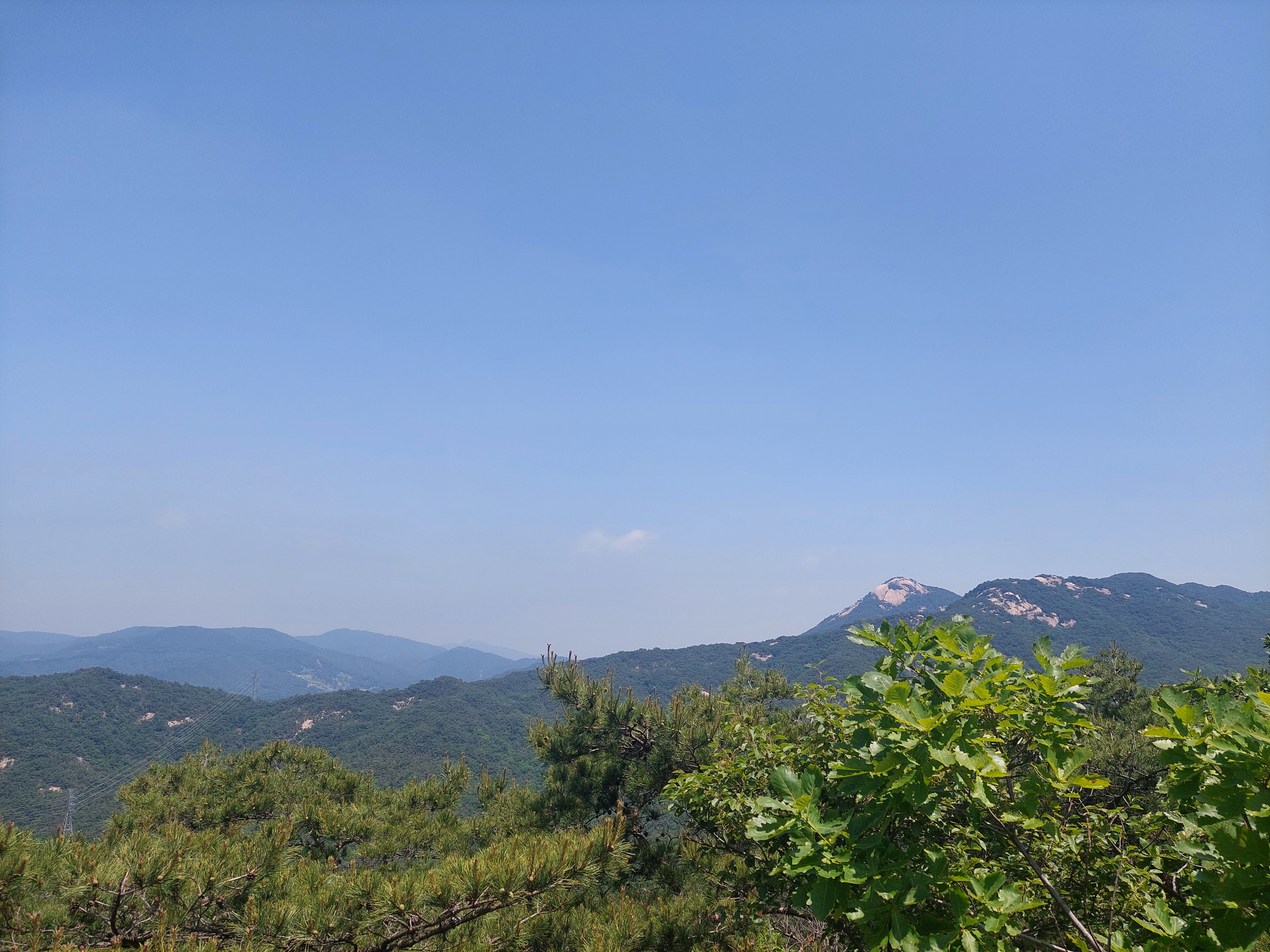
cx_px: 635
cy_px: 476
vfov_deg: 54.9
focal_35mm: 25
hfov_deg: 69.4
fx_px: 917
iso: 40
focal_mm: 5.23
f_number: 1.8
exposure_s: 1/1774
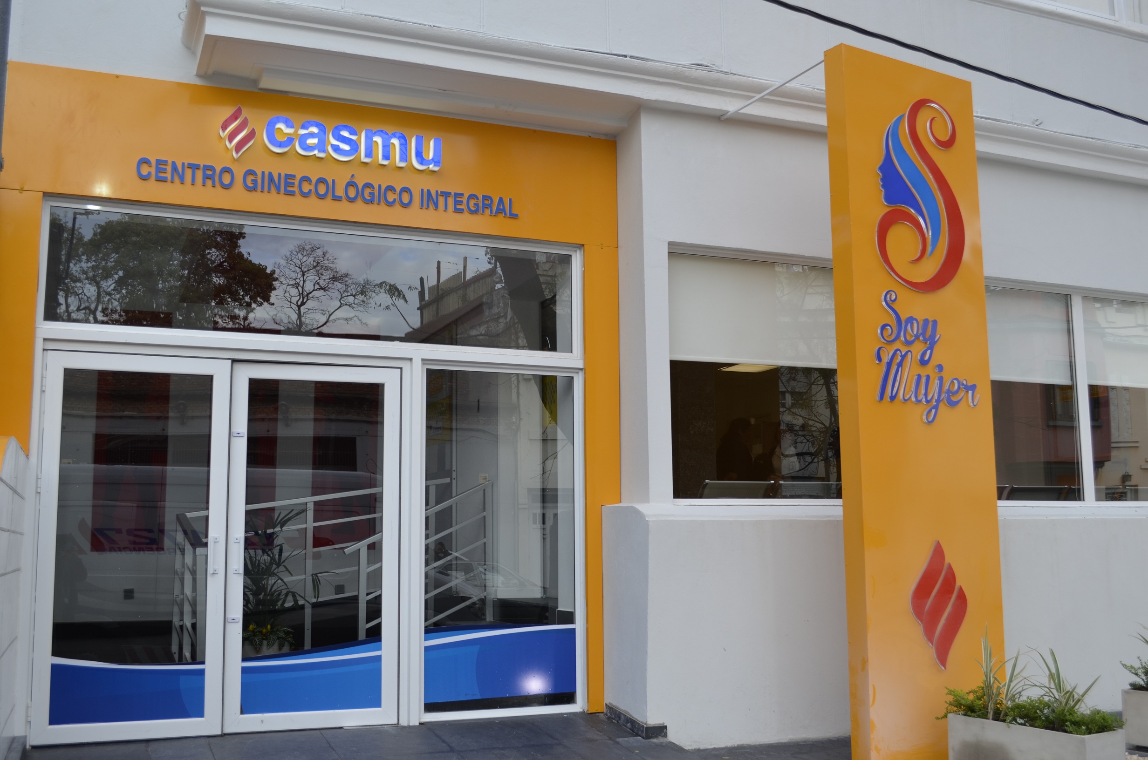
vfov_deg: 36.7
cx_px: 574
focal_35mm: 36
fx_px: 1146
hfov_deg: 53.2
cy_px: 380
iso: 200
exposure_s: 1/160
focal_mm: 24
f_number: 6.3
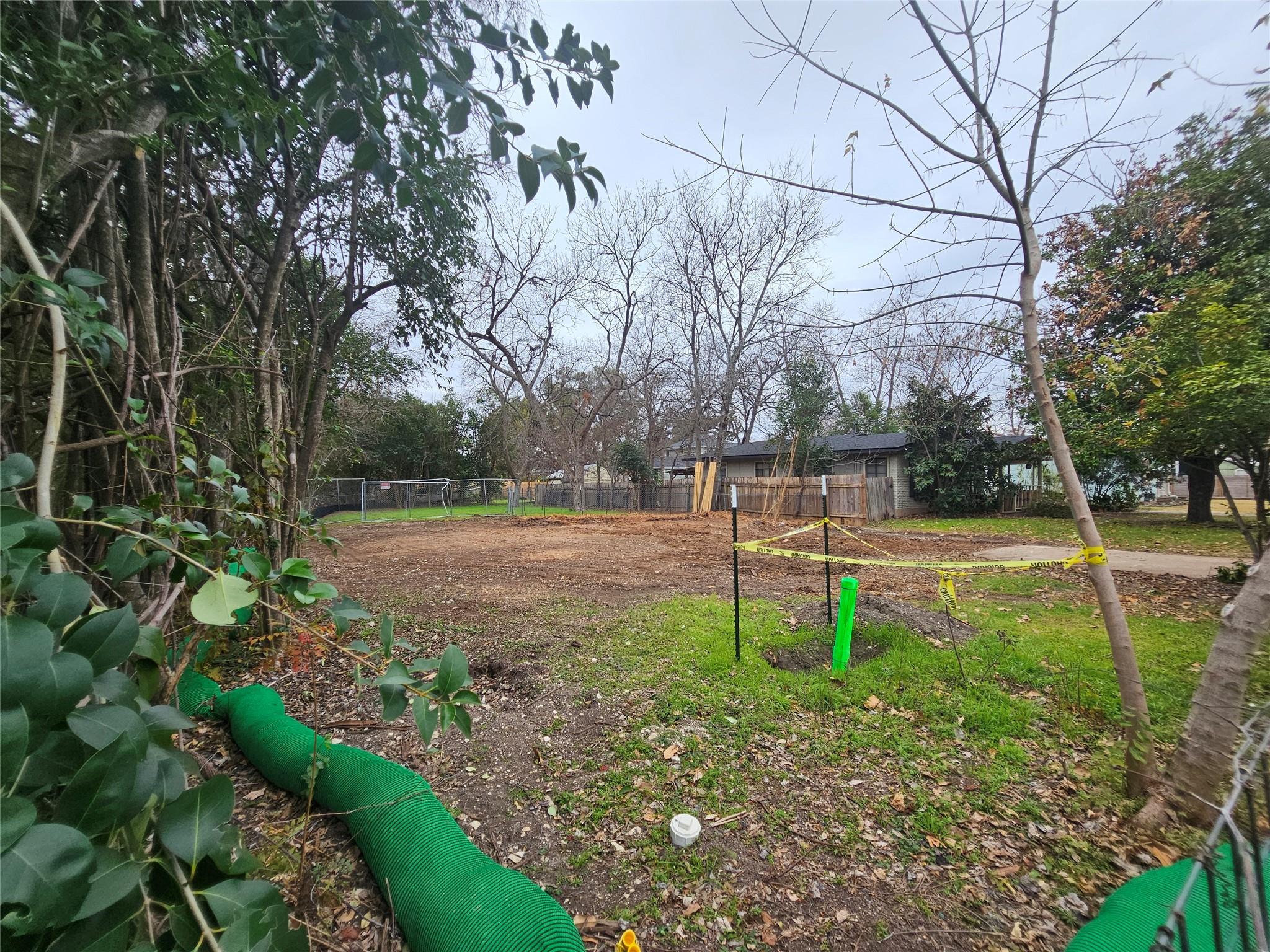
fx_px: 477
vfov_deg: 89.9
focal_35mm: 13
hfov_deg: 106.2
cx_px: 635
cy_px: 476
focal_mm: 2.2
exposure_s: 1/332
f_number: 2.2
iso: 50
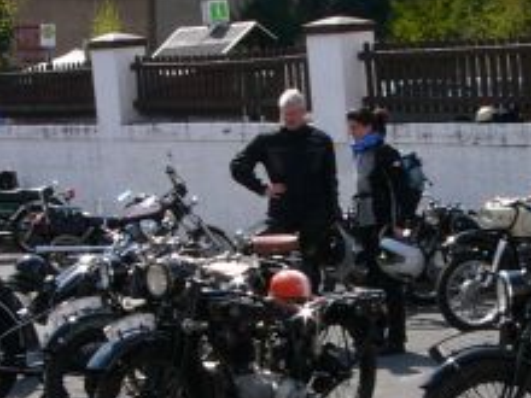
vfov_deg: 12.0
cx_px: 227
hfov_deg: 16.0
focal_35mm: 123
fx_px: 1887
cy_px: 274
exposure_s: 1/125
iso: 50
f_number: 8
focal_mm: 6
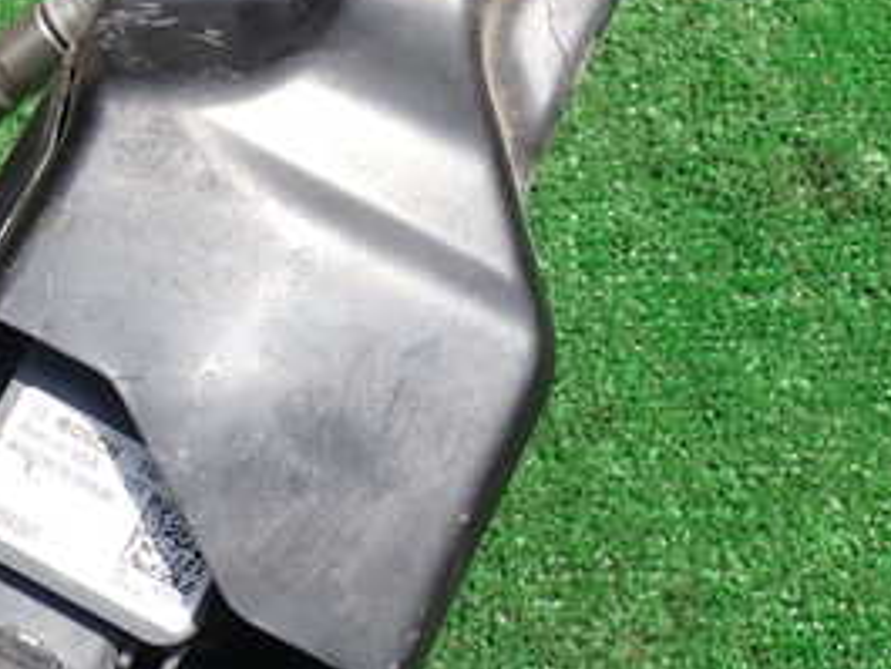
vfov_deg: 21.6
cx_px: 57
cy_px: 356
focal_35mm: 68
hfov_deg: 27.3
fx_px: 1751
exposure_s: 1/800
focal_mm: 5.4
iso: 100
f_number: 3.2
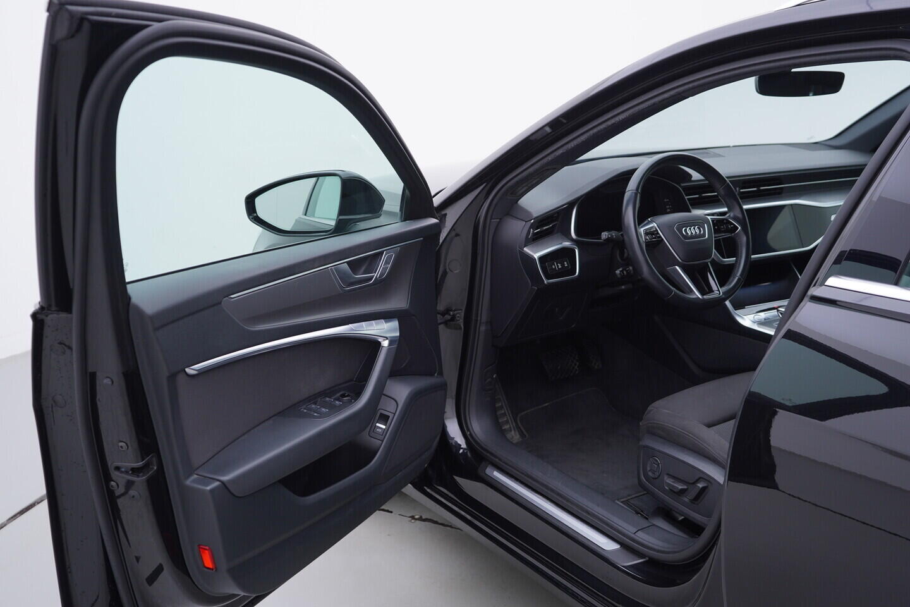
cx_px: 455
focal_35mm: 36
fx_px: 910
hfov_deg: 53.1
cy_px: 304
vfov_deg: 36.9
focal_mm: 24
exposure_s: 1/60
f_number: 3.5
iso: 125
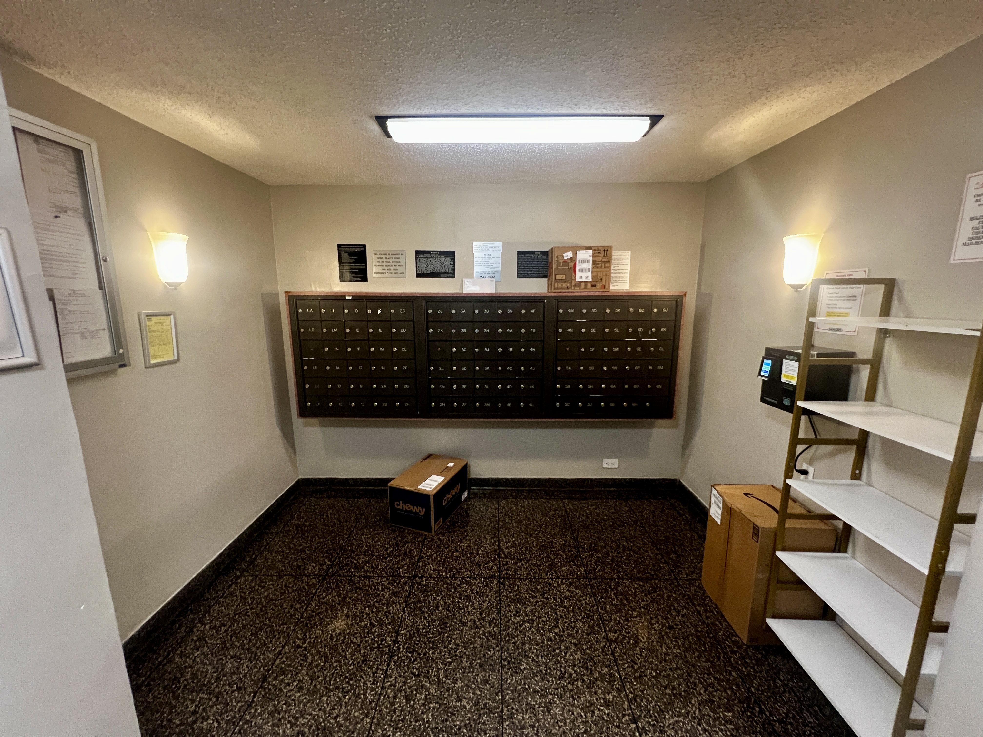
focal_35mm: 13
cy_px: 368
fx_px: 369
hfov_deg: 106.2
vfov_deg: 89.9
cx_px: 492
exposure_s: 1/60
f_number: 1.8
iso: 640
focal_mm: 1.57
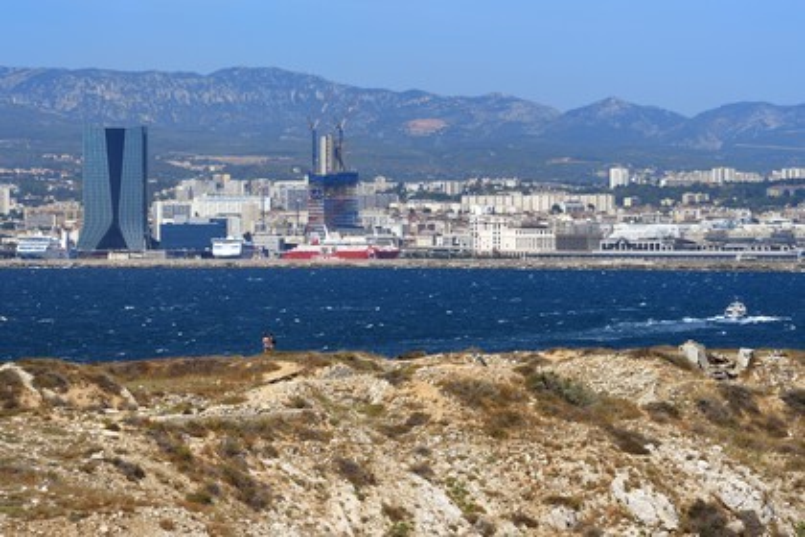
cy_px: 268
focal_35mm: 200
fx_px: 4472
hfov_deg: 10.3
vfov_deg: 6.9
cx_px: 402
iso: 200
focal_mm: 200
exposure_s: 1/500
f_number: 11
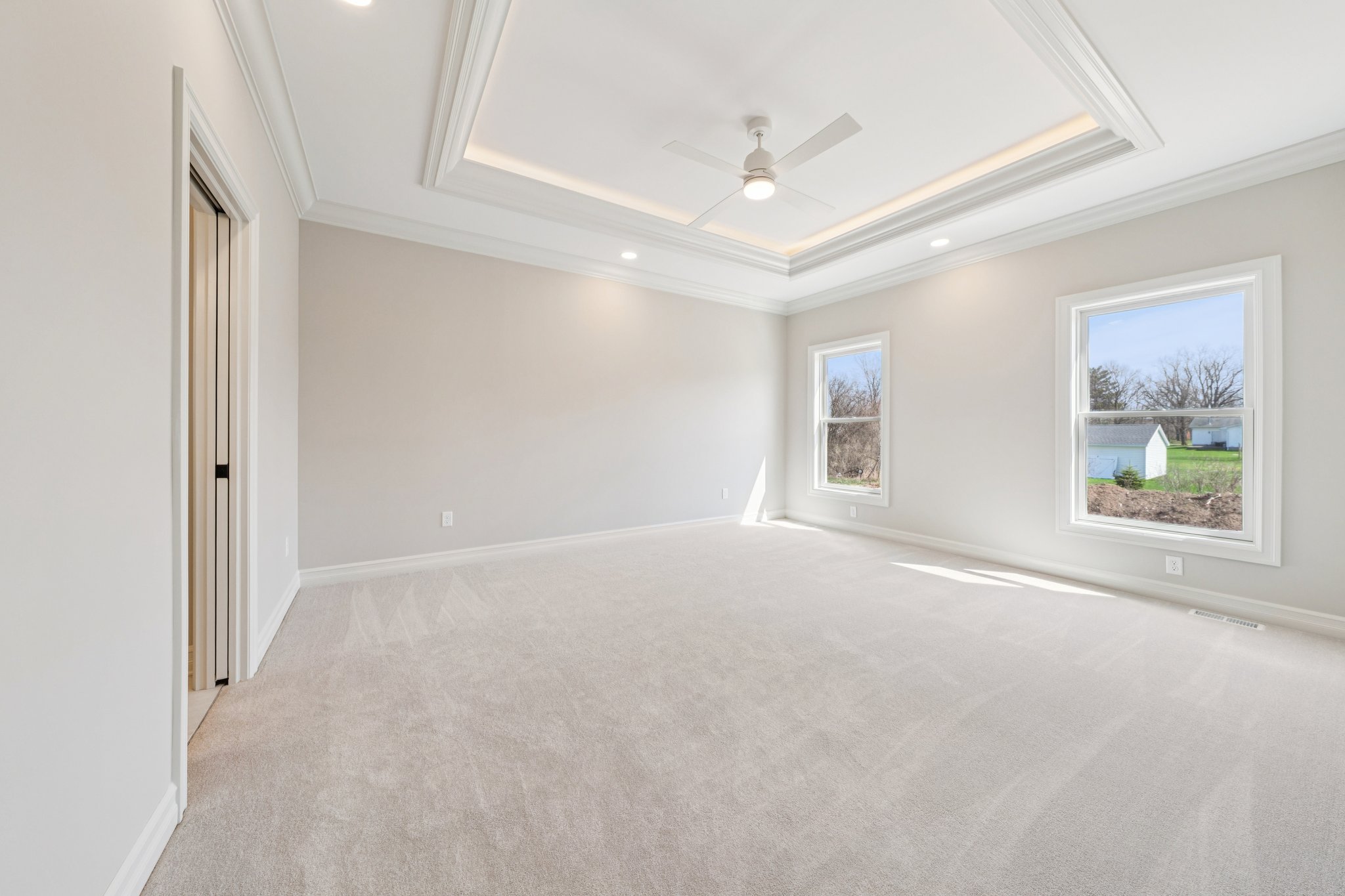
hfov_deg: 112.6
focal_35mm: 12
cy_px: 448
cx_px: 672
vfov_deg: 90.0
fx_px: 448
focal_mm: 12
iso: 250
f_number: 9
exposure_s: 1/30
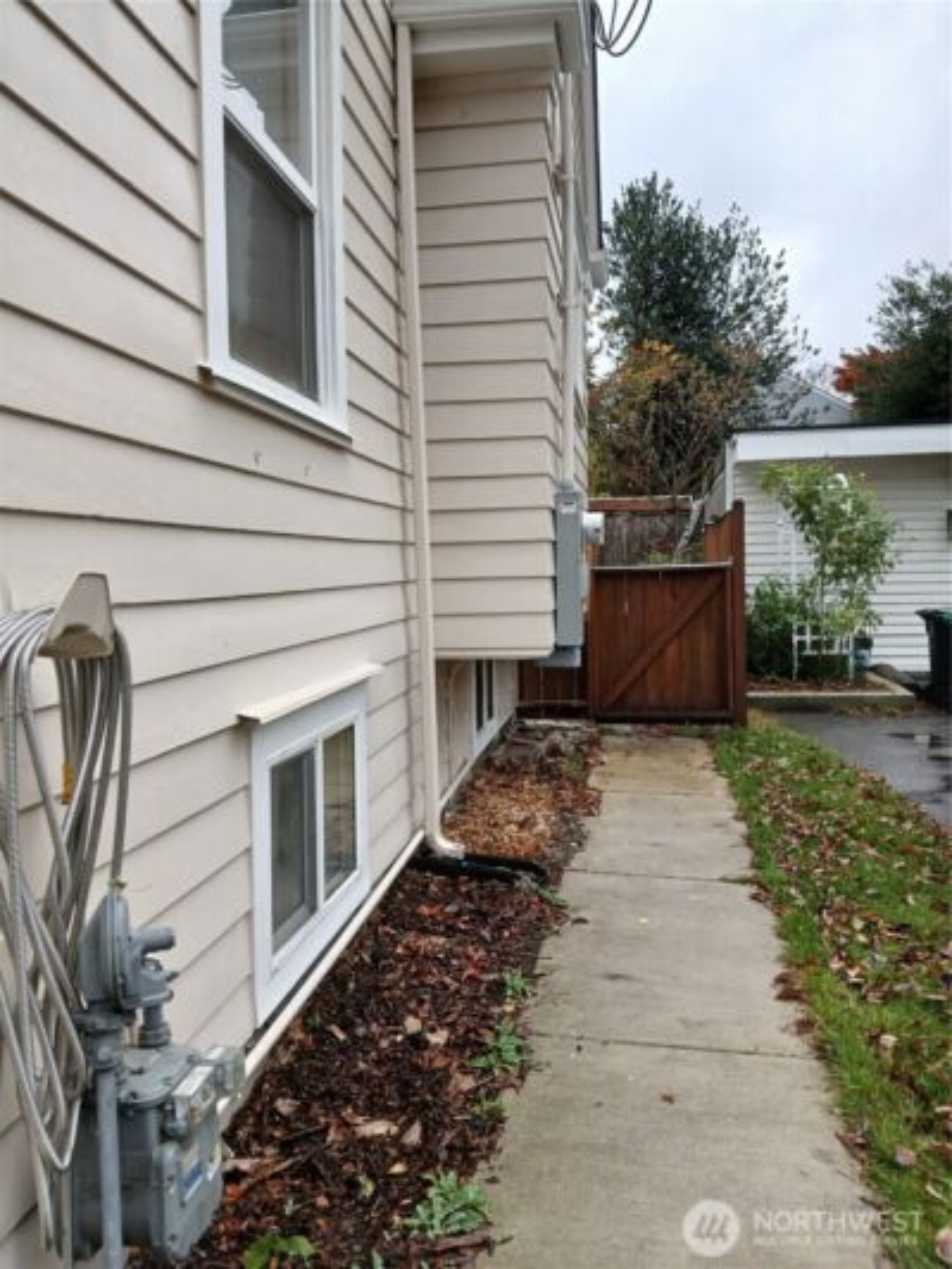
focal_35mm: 26
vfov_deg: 67.3
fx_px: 953
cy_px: 634
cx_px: 476
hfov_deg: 53.1
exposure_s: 1/60
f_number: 1.8
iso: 80
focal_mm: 3.98
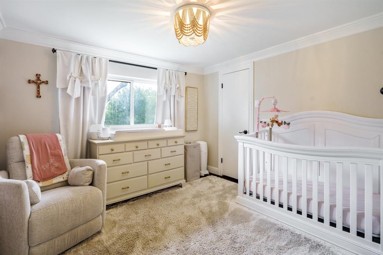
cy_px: 128
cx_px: 192
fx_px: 170
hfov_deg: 96.8
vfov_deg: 73.7
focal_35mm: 16
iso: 200
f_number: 7.1
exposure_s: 1/2
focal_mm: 16
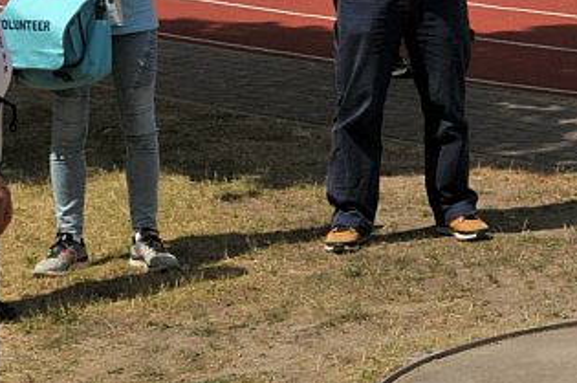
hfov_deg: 11.1
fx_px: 2833
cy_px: 90
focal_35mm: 177
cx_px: 883
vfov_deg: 7.7
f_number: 11
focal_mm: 29
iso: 200
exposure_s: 1/800
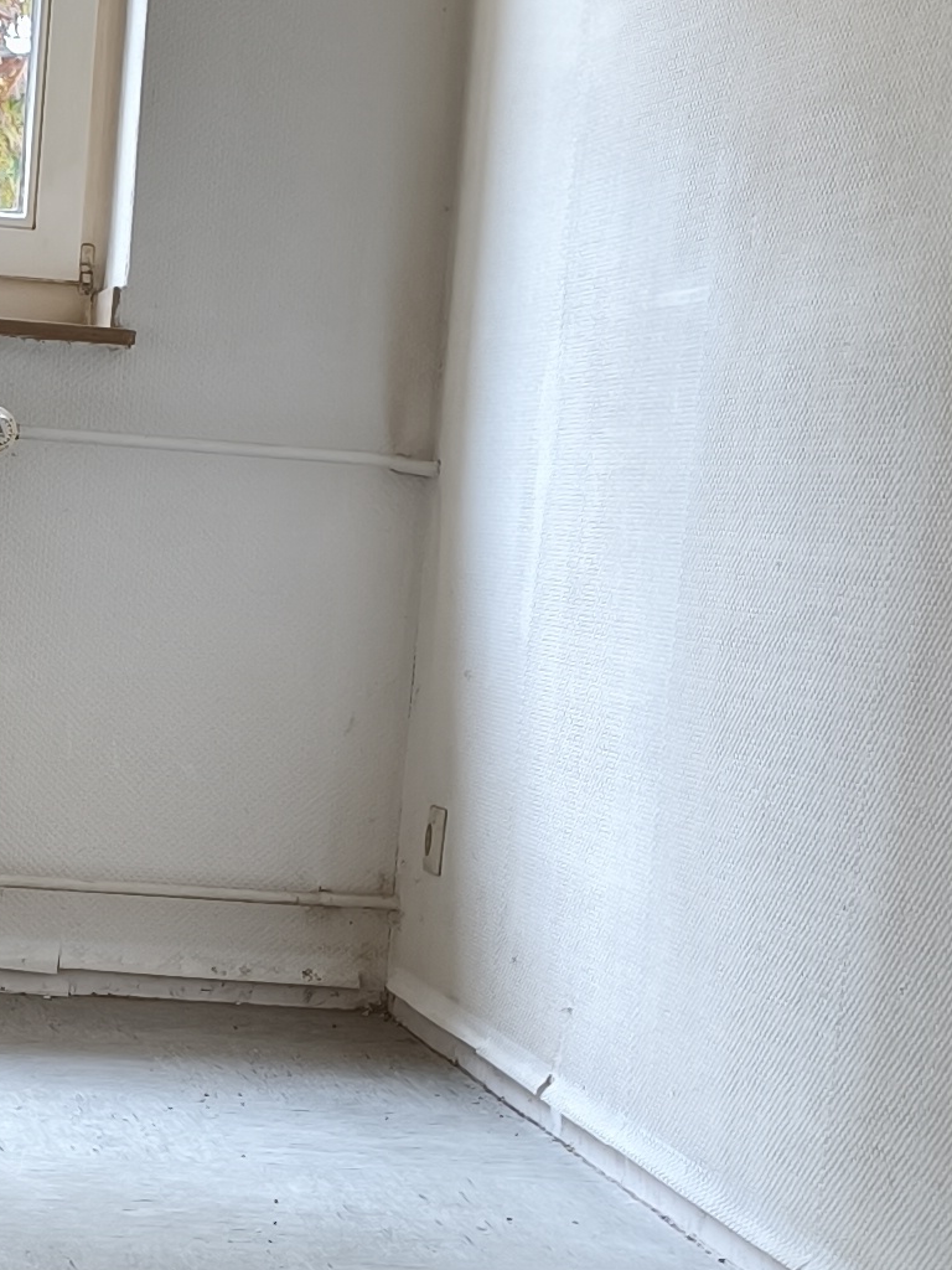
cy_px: 846
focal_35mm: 92
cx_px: 81
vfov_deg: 21.2
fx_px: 3374
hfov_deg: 15.9
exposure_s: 1/50.1
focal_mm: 6.57
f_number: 1.6
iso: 400
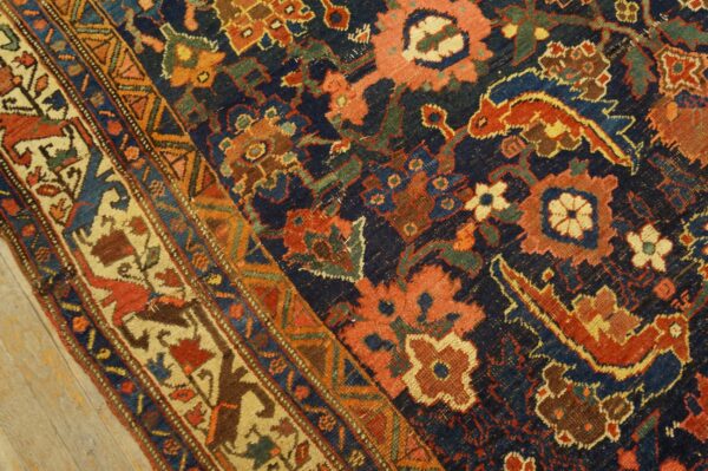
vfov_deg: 43.5
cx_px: 354
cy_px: 236
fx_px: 590
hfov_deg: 62.0
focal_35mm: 30
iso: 1250
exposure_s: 1/60
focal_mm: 20
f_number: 4
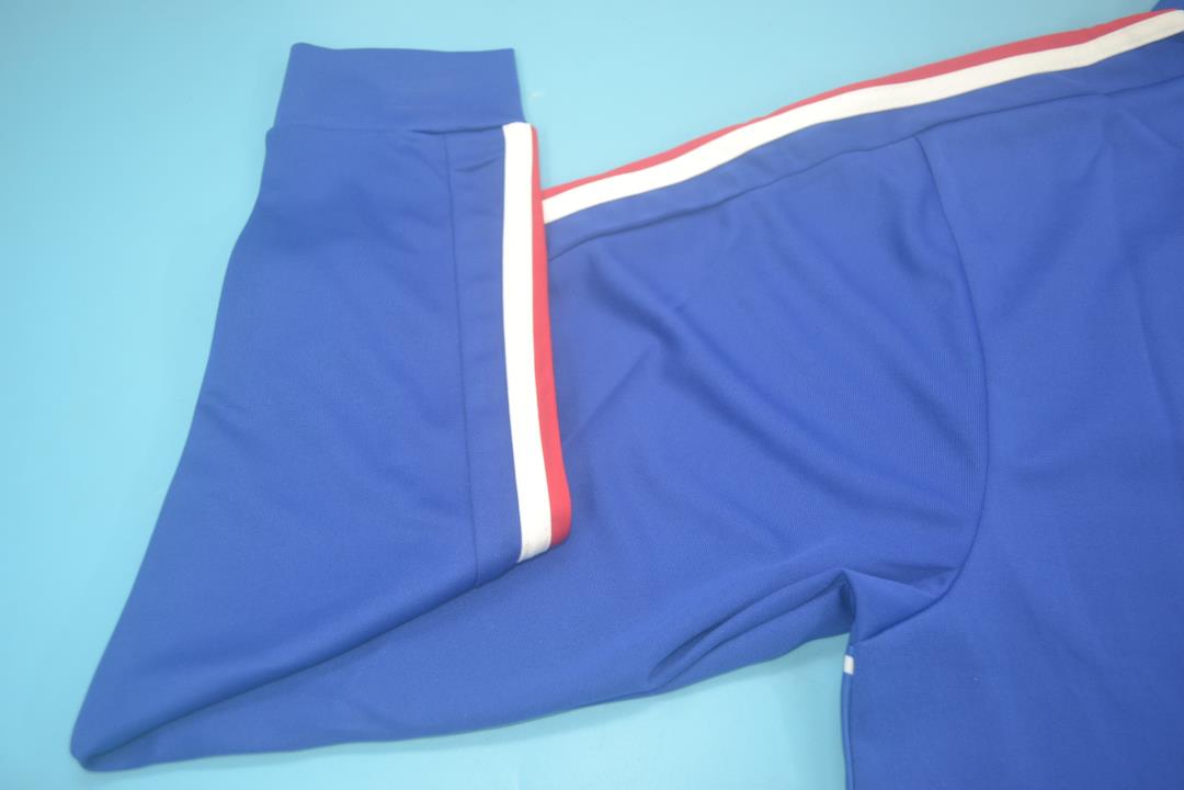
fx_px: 1085
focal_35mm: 33
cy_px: 395
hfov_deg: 57.2
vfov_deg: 40.0
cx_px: 592
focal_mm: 22
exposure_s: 1/60
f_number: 3.8
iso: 200
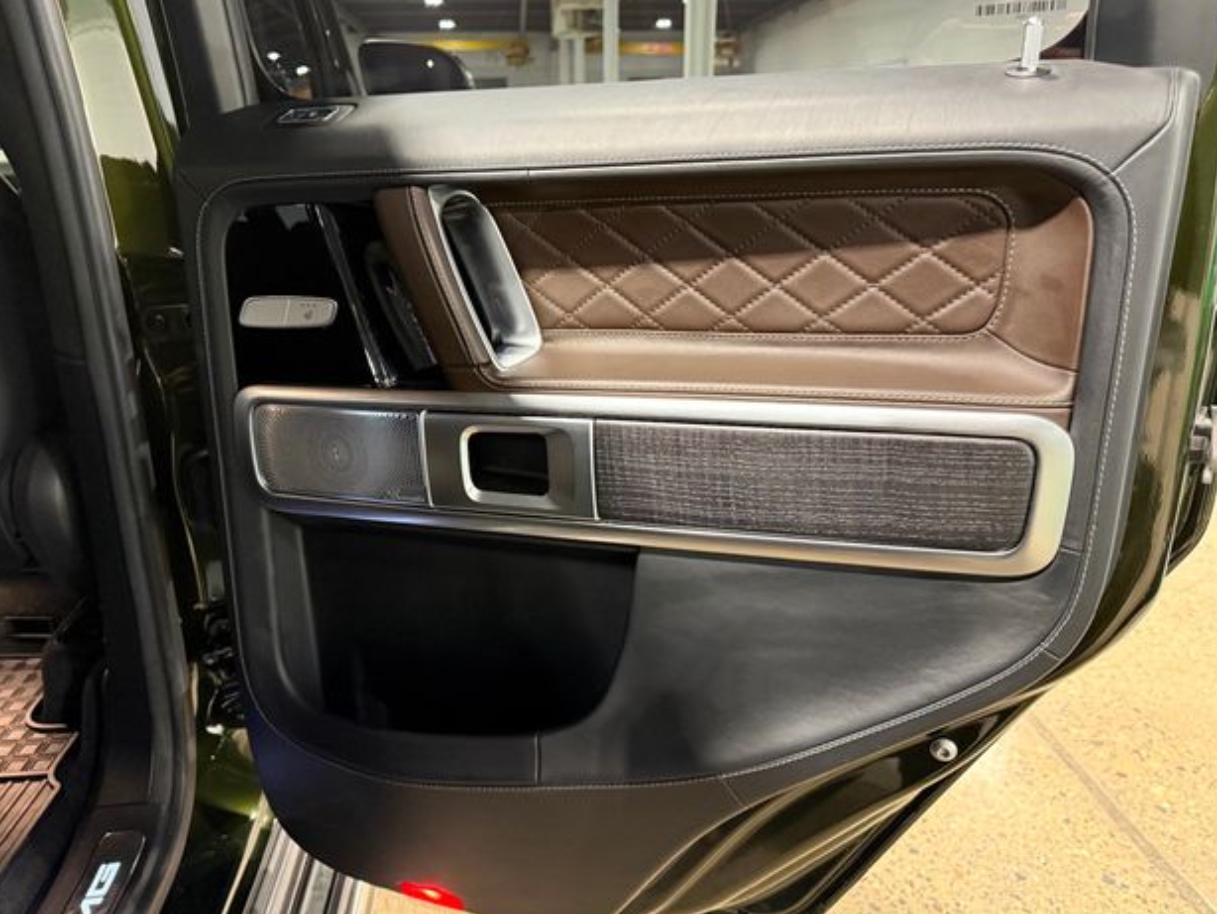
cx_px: 593
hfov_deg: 69.4
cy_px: 454
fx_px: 879
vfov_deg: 54.9
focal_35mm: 25
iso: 640
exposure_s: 1/60
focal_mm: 6.76
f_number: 1.78
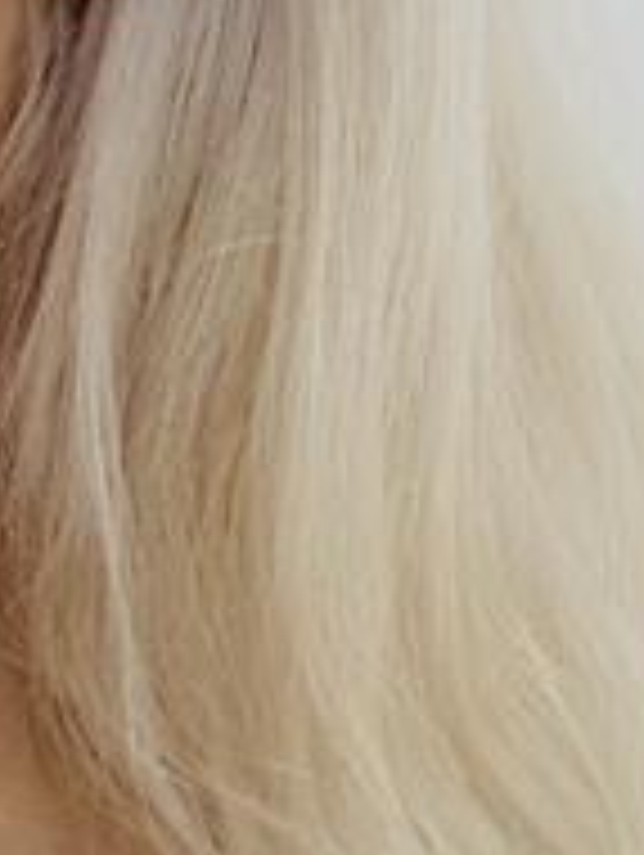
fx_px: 2079
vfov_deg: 21.4
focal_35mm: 84
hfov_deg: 16.7
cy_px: -209
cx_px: 815
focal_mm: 2.71
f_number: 2.2
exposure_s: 1/122
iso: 32
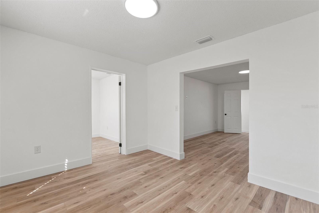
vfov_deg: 77.3
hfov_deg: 100.4
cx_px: 160
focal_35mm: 15
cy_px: 106
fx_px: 133
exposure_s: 1/40
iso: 400
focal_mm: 10
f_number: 7.1
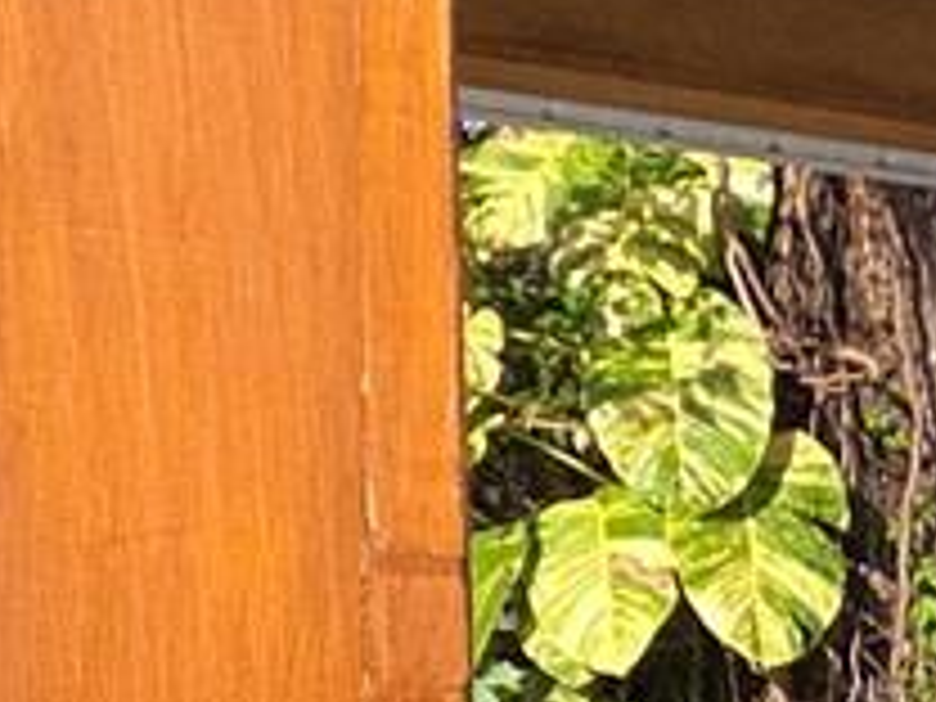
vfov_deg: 14.3
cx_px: 2736
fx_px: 2704
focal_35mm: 100
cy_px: 842
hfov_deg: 11.7
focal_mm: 2.2
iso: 50
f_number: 2.2
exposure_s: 1/816
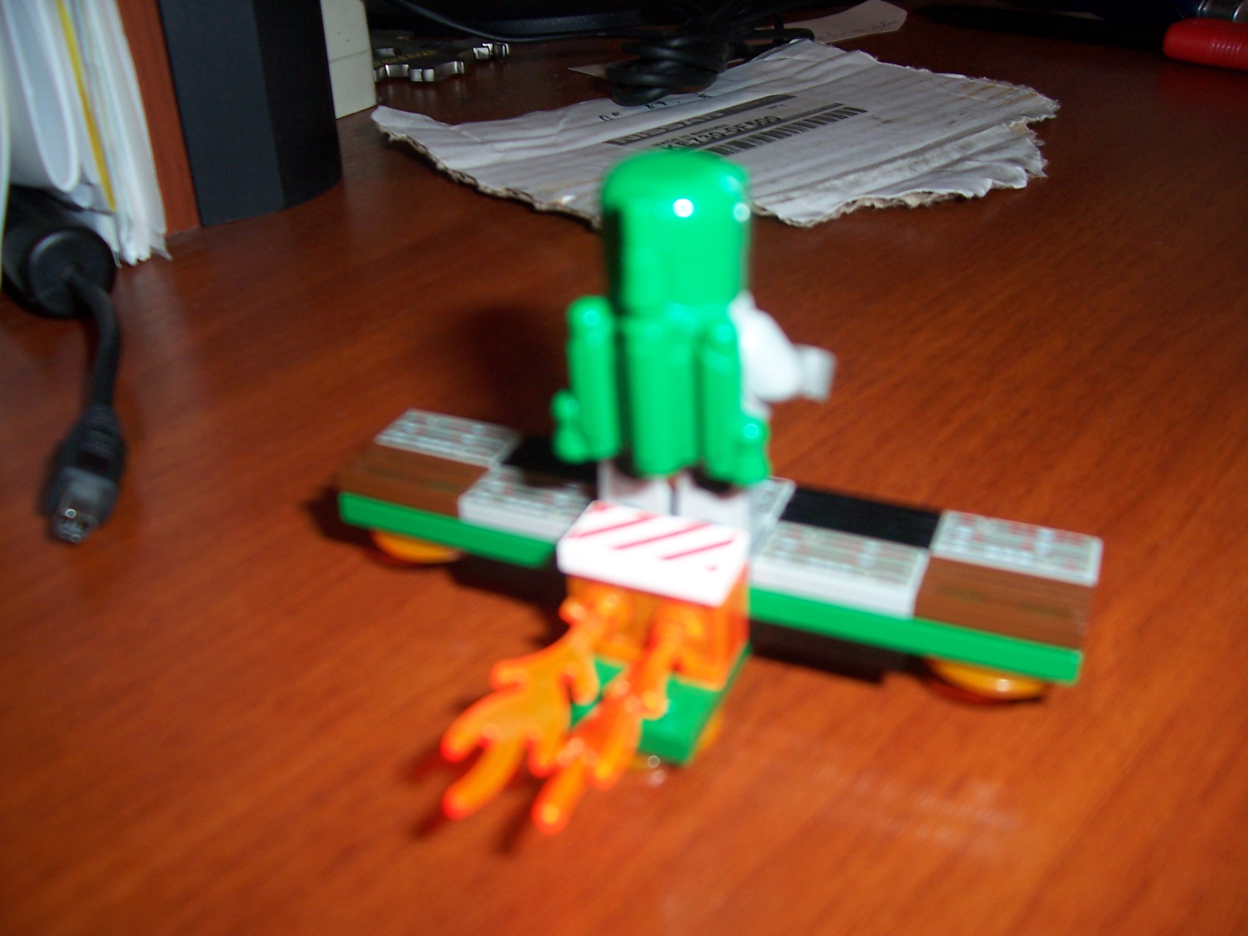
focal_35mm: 34
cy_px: 468
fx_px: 1226
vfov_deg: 41.8
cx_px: 624
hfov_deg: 54.0
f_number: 2.7
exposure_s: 1/60
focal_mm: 5.6
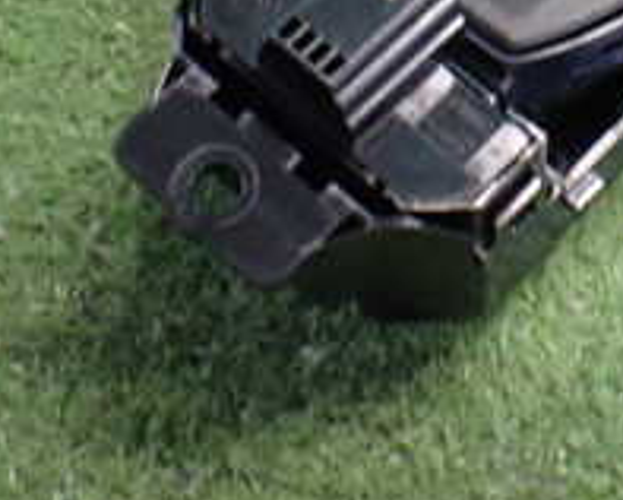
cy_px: -161
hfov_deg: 20.4
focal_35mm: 89
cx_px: 705
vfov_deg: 16.3
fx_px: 1643
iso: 800
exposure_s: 1/50
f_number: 2.3
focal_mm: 5.4
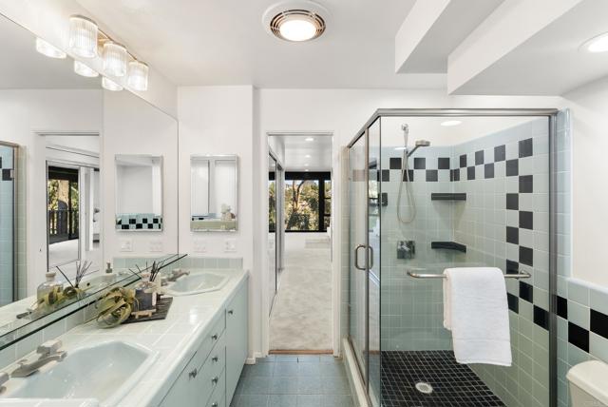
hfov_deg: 96.7
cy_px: 204
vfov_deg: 73.9
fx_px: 270
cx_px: 304
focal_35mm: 16
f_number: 8
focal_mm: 16
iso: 400
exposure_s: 1/13
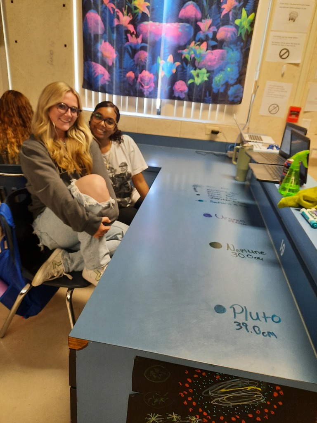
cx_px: 158
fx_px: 305
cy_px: 212
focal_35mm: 25
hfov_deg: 54.9
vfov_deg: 69.4
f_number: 2
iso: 400
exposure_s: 1/24
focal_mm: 4.6
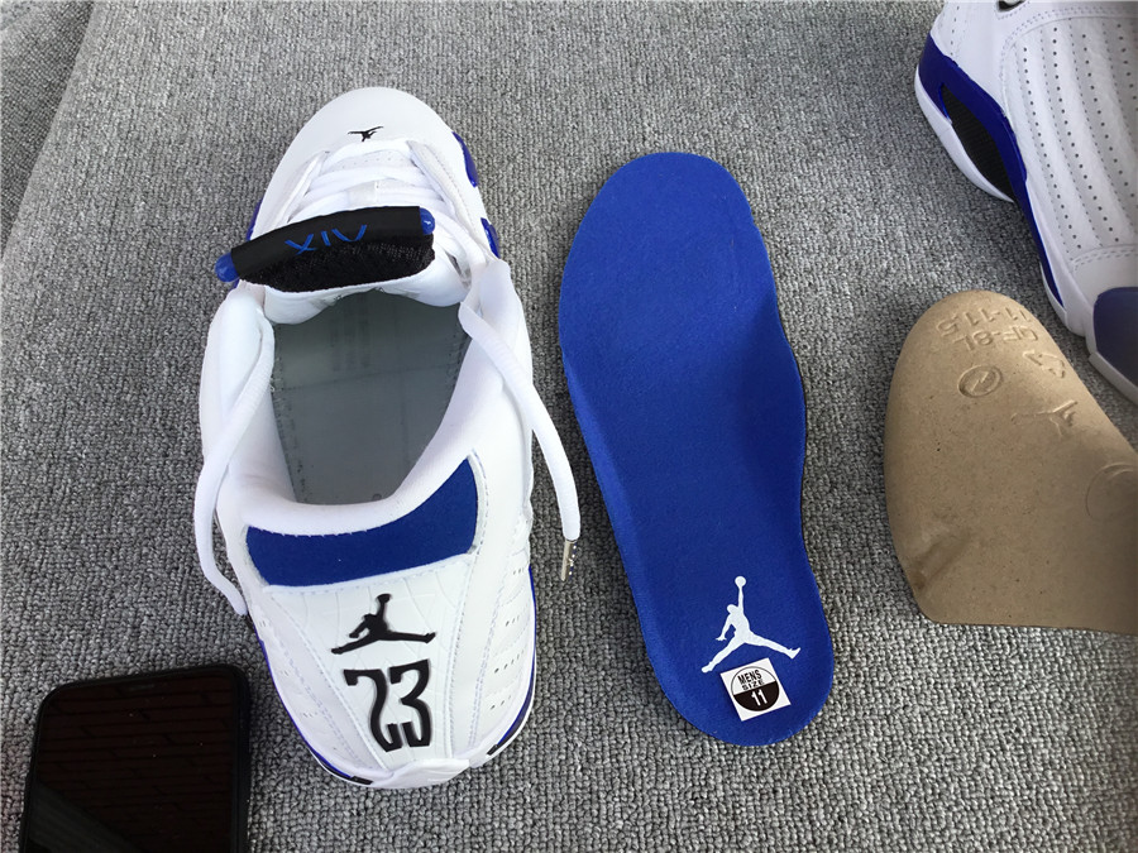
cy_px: 426
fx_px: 1019
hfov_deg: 58.4
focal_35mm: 31
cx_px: 569
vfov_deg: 45.4
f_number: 2.4
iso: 25
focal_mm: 3.3
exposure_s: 1/388
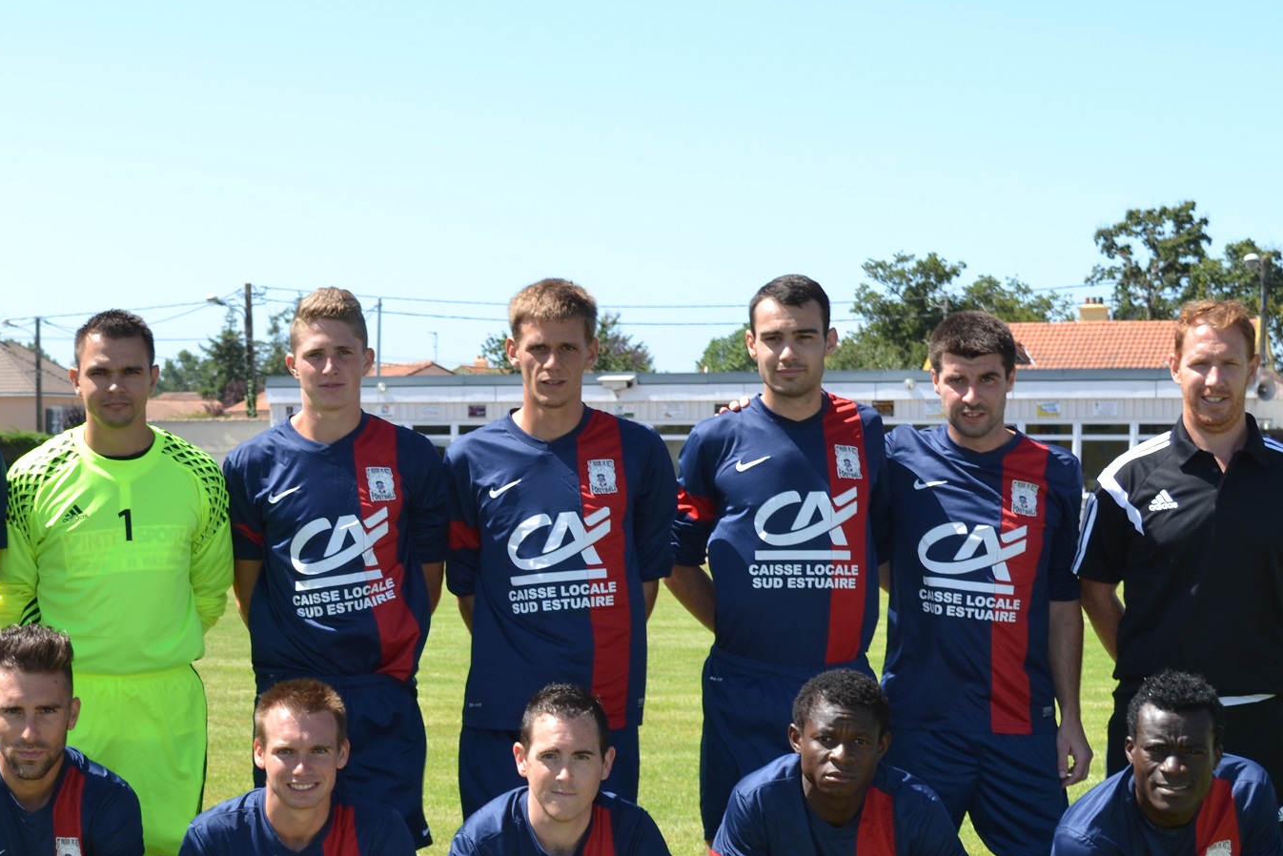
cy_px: 689
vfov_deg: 17.6
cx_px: 339
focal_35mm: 77
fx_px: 2745
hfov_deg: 26.0
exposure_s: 1/200
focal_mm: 30
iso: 100
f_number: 6.3
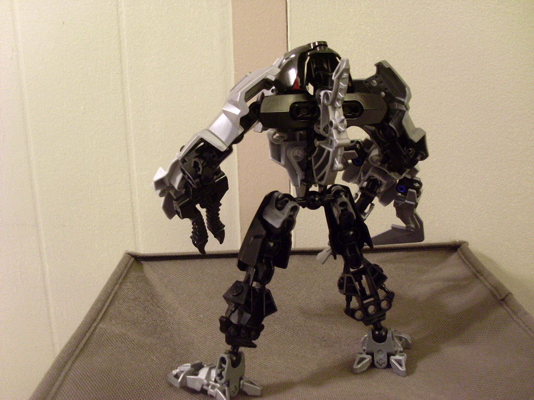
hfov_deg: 49.0
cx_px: 267
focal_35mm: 38
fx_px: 586
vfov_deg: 37.7
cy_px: 200
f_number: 3
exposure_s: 1/4
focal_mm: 6.3
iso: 200
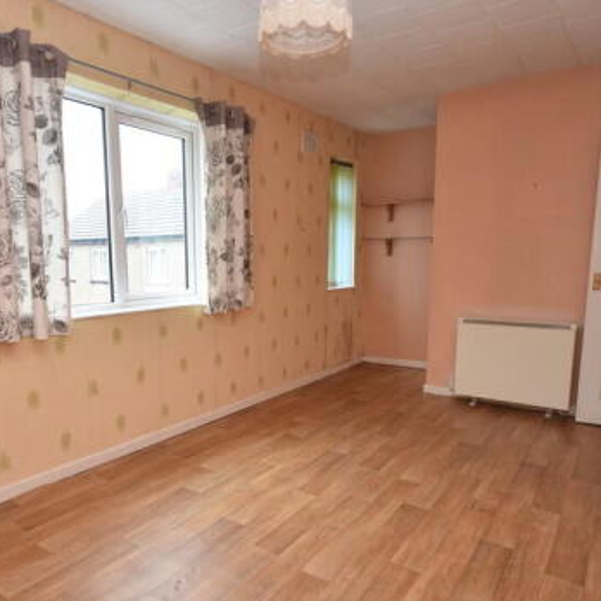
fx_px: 471
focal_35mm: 24
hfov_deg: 64.7
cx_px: 255
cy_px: 336
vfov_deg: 64.8
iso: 250
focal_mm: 10
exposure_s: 1/60
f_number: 4
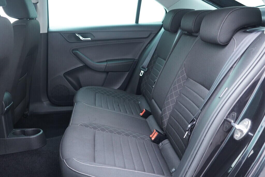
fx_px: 265
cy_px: 88
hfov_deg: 53.1
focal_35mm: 36
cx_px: 132
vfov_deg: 36.9
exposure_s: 1/40
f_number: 2.8
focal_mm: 24
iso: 800
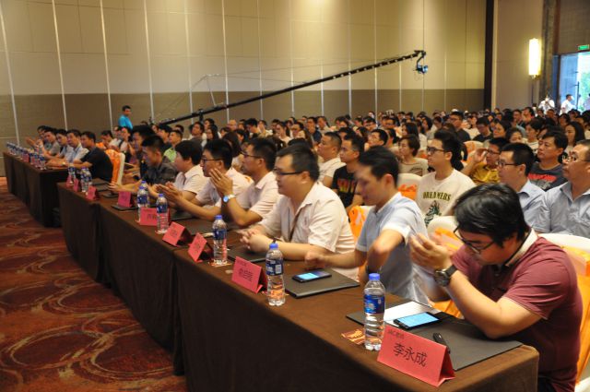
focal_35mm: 33
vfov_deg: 39.9
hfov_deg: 57.3
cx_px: 295
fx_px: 540
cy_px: 196
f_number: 3.8
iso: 800
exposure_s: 1/10
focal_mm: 22
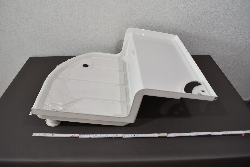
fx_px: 194
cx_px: 122
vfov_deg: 46.4
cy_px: 81
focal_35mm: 28
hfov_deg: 65.5
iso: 320
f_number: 5.6
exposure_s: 1/125
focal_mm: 18
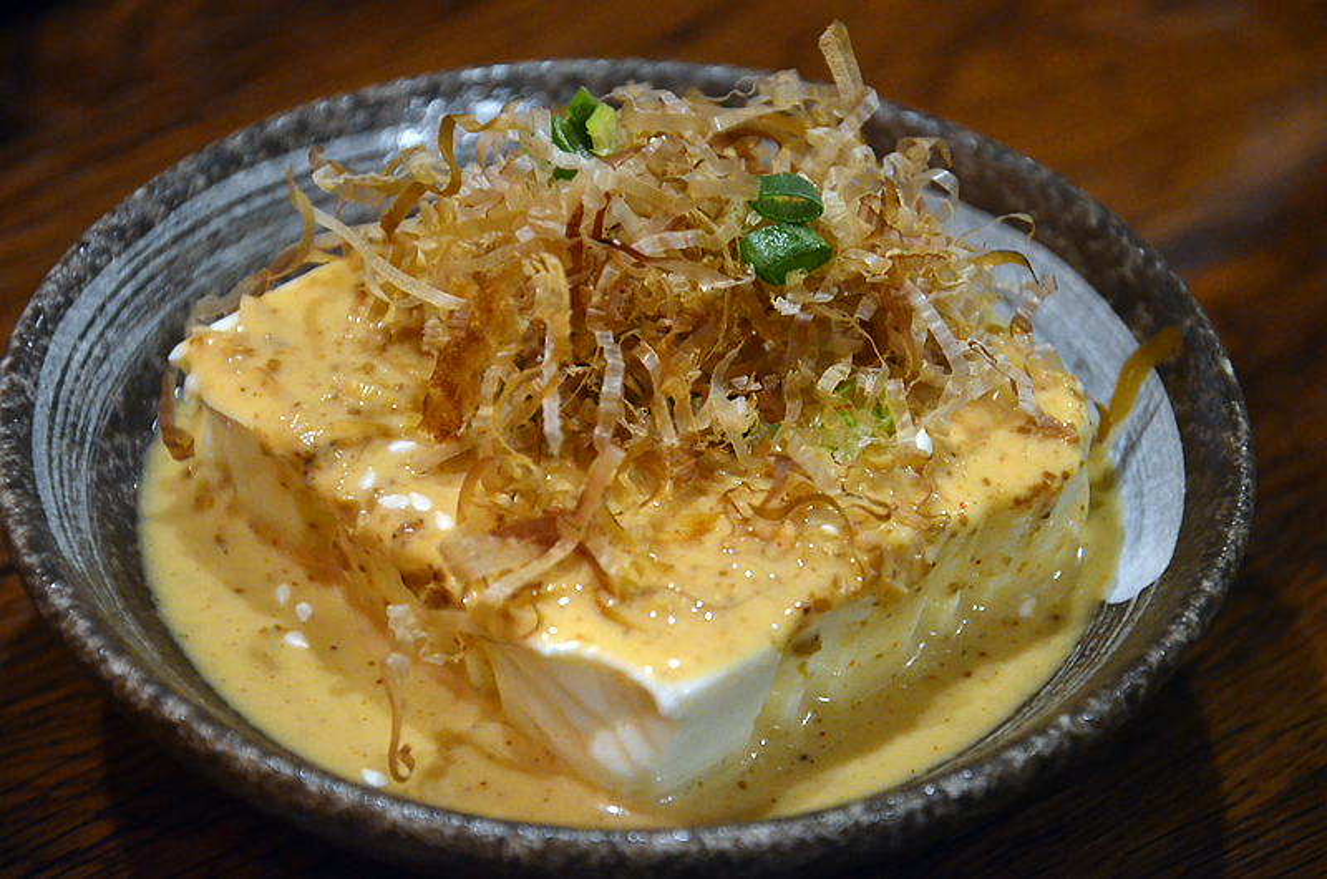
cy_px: 440
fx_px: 4690
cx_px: 664
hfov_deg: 16.1
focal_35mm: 128
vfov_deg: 10.7
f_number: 5.6
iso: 3200
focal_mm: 85
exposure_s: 1/30
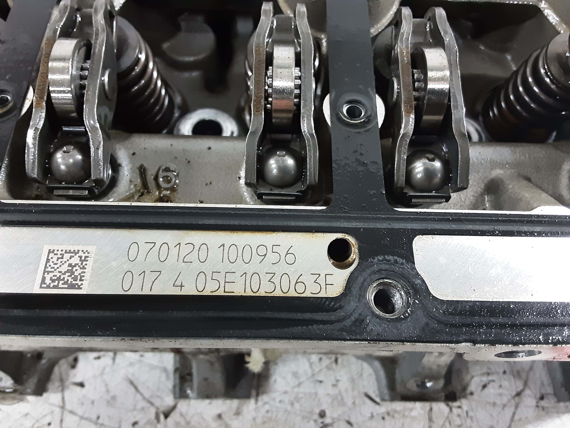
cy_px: 214
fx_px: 445
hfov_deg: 65.3
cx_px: 285
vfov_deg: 51.4
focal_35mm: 27
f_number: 1.9
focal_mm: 2.91
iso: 320
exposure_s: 1/25
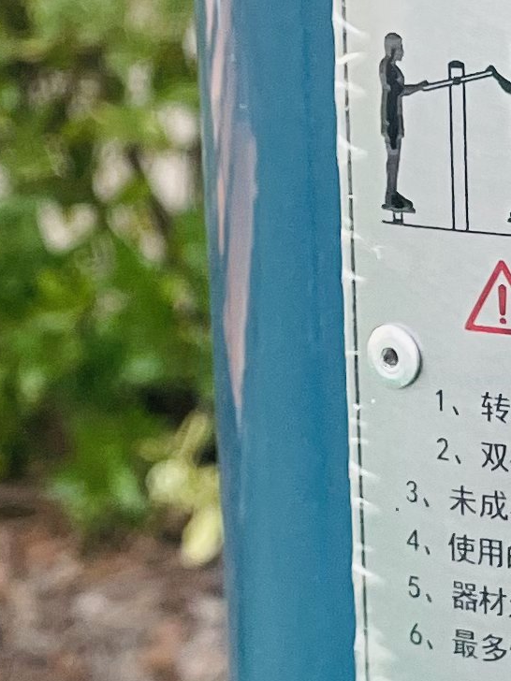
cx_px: 518
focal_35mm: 144
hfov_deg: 10.2
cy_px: 328
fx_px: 2834
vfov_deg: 13.7
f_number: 1.6
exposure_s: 1/121
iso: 100
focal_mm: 4.2
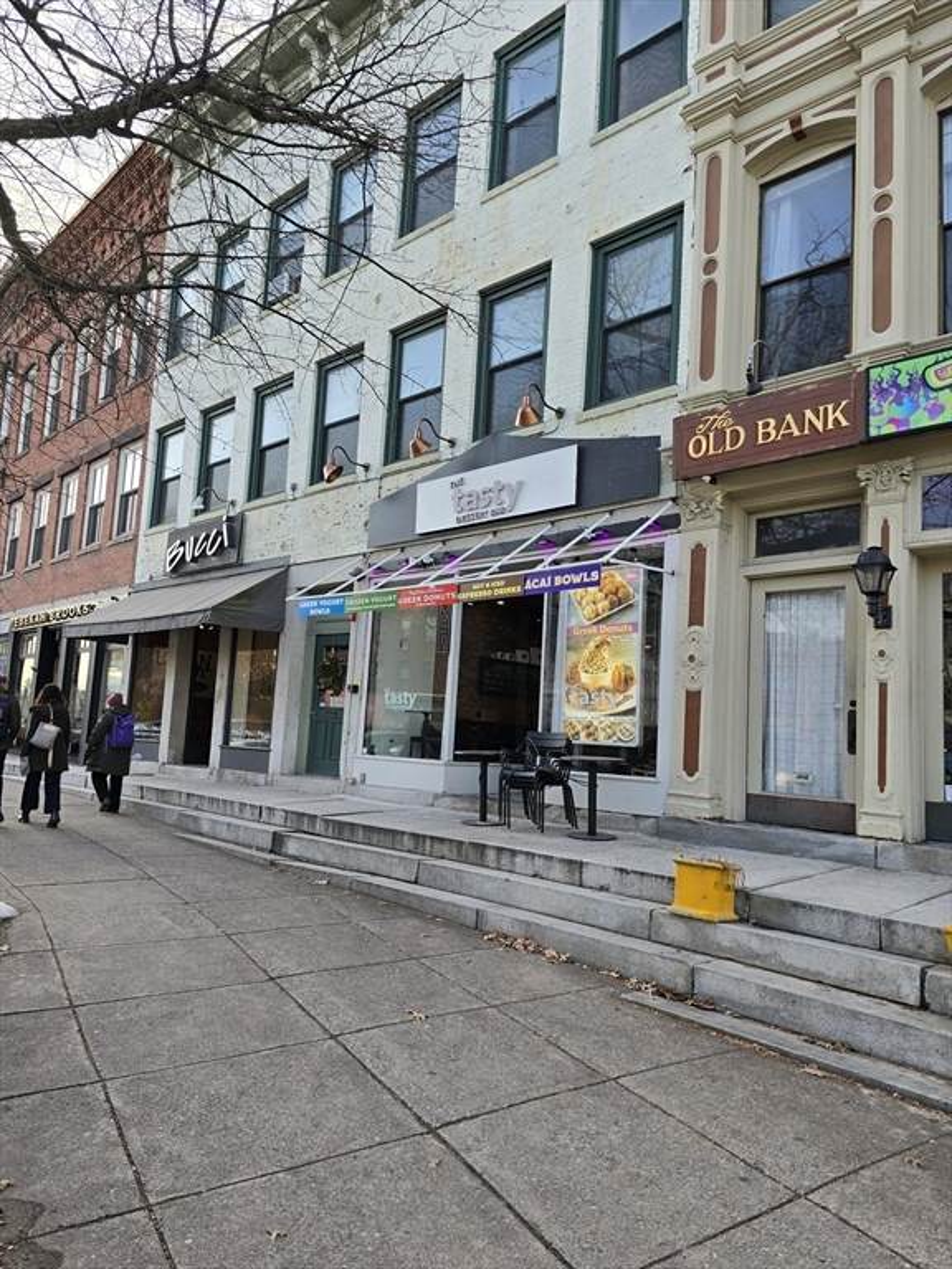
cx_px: 476
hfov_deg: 58.9
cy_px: 634
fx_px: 843
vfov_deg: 73.9
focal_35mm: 23
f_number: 1.7
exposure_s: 1/180
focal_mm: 6.3
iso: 16
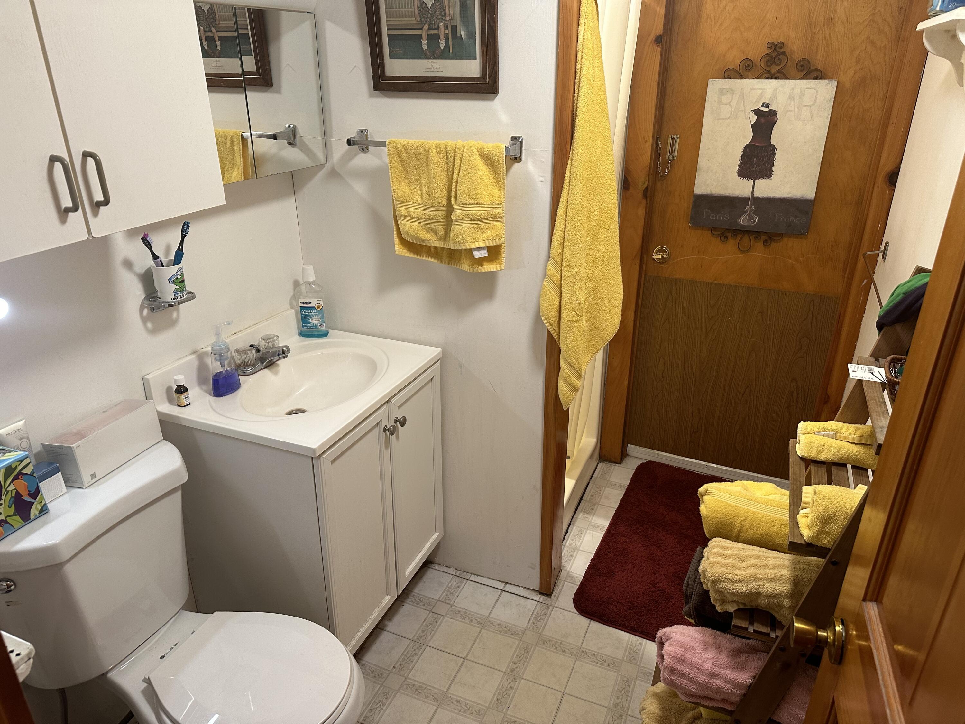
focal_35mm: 24
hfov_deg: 71.6
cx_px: 482
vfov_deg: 56.8
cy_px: 362
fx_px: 669
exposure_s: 1/60
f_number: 1.78
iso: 160
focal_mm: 6.86
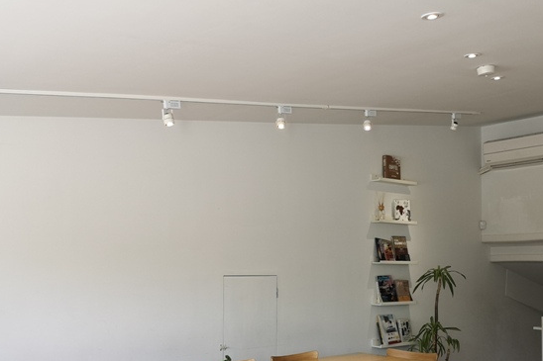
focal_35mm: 41
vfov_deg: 32.4
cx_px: 310
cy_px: 239
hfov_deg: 47.3
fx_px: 618
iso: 64
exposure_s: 1/120
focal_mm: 3.95
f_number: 1.8
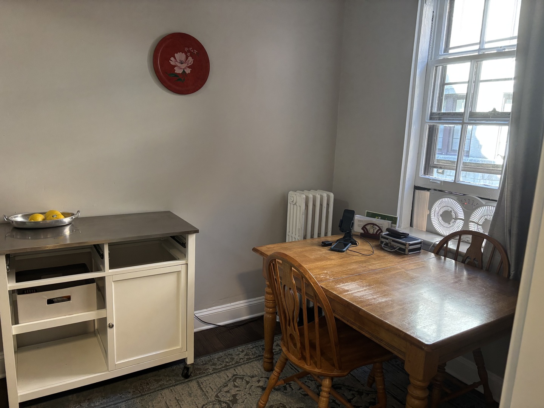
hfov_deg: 67.3
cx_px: 272
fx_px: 409
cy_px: 204
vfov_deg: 53.1
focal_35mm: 26
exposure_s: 1/60
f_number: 1.6
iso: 250
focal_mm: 5.96
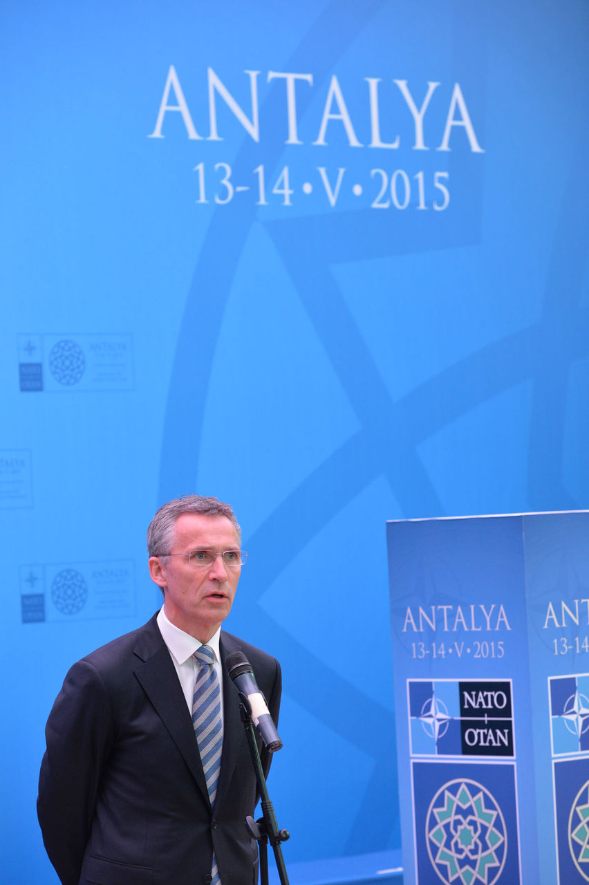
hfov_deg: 9.5
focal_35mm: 145
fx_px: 3562
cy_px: 442
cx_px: 294
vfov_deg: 14.2
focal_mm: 145
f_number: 4.5
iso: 2000
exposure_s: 1/250
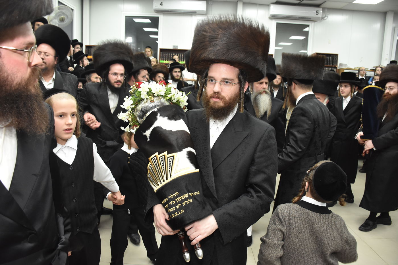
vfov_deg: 47.9
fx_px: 299
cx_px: 199
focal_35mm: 27
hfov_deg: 67.4
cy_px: 132
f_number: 5.6
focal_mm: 18
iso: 1600
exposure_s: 1/125
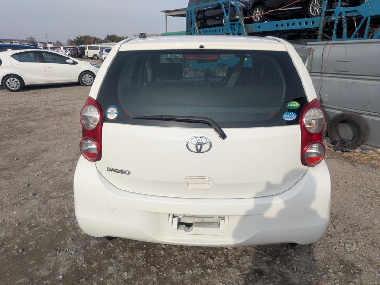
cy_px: 142
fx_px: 275
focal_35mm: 25
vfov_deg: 54.9
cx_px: 190
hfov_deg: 69.4
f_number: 1.89
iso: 64
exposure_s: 1/1972
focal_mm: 5.43
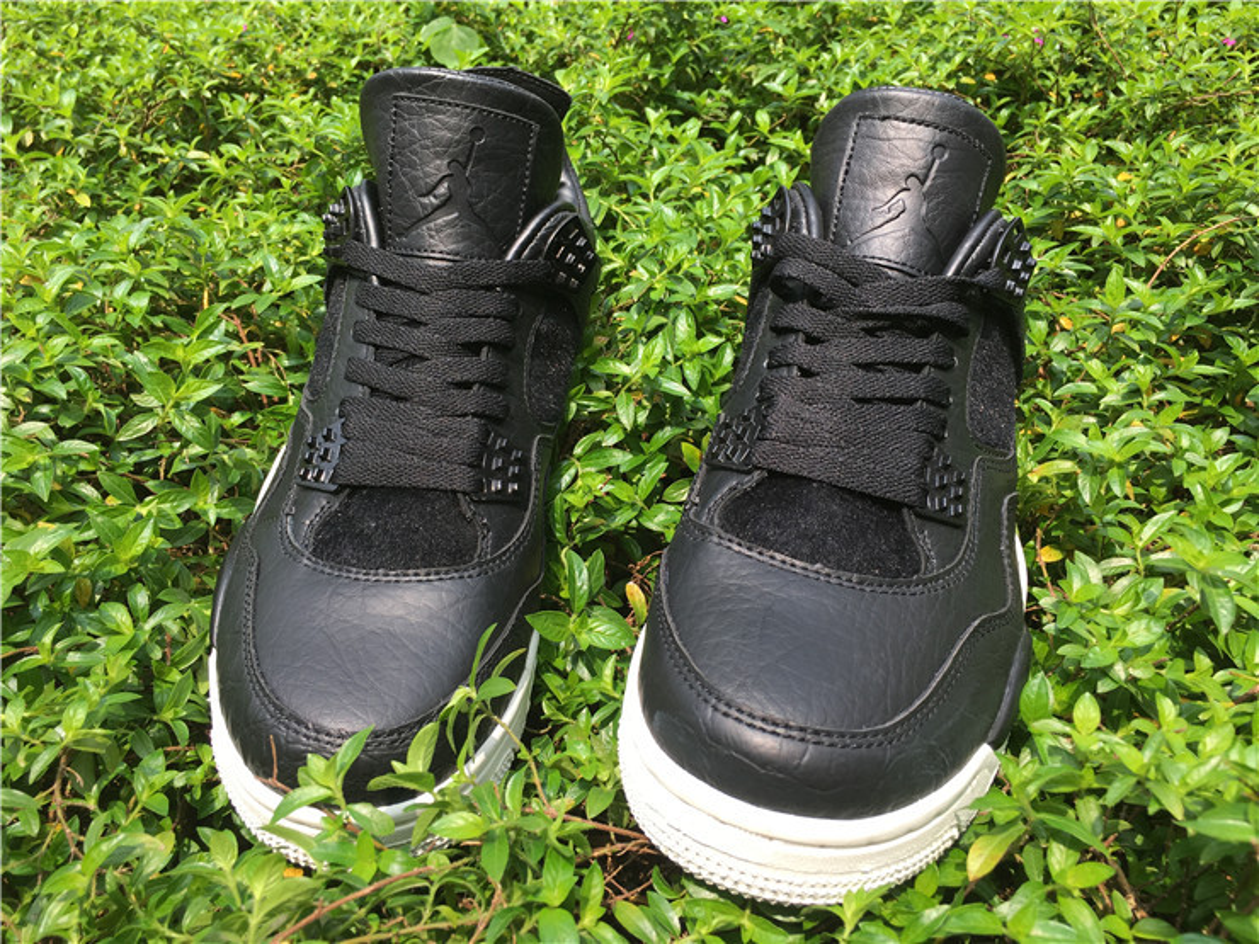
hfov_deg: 61.7
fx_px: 1055
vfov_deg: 48.2
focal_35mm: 29
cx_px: 630
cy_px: 472
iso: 25
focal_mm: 4.15
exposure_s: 1/450
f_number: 2.2
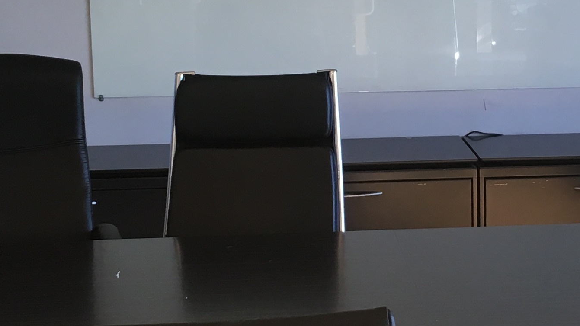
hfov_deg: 22.2
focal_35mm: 95
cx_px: 435
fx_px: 1461
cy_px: 165
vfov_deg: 12.7
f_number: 2.2
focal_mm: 4.15
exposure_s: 1/40
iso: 25
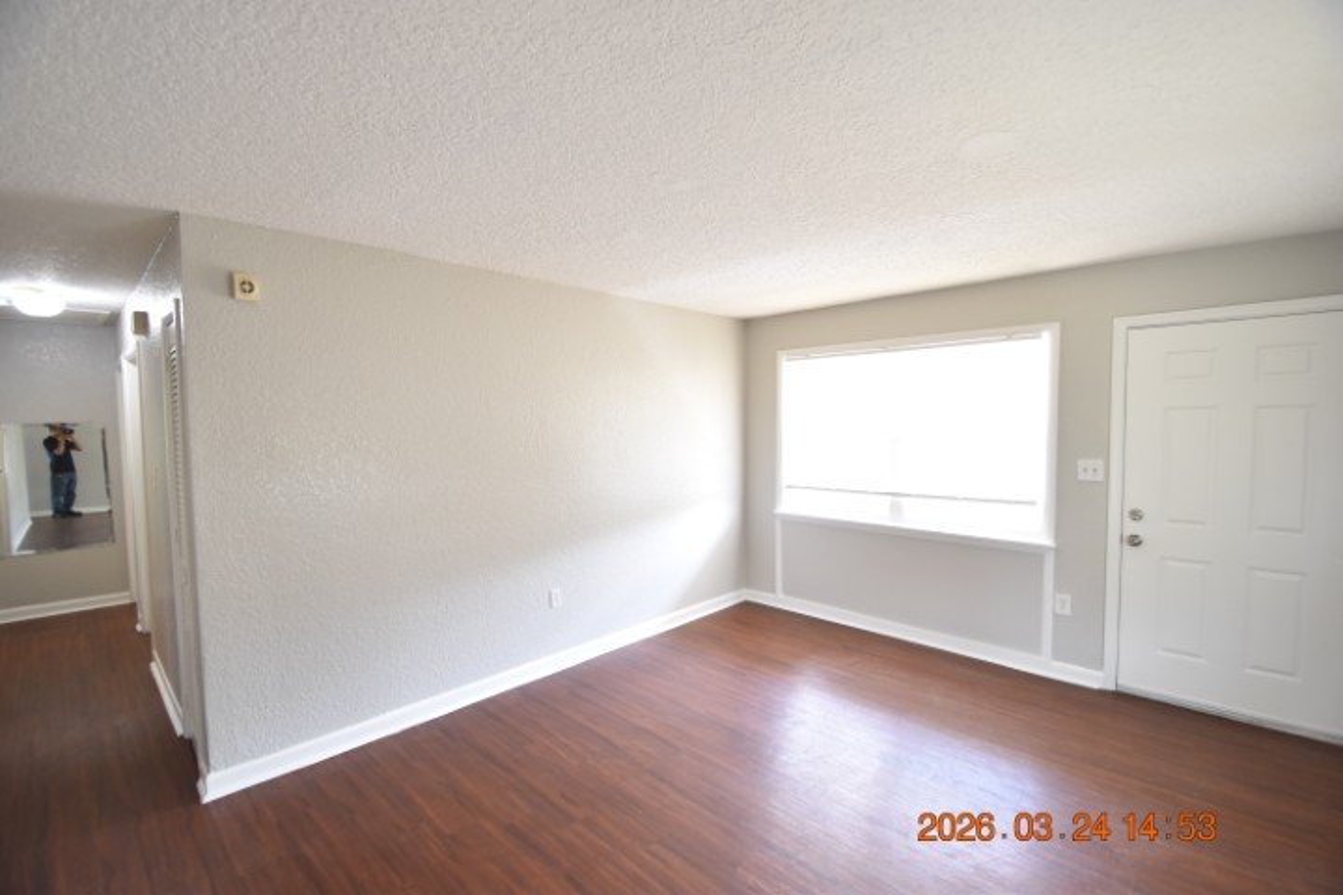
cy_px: 448
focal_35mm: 15
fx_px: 560
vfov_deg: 77.3
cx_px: 672
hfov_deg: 100.4
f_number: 3.5
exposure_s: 1/45
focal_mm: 10
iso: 800
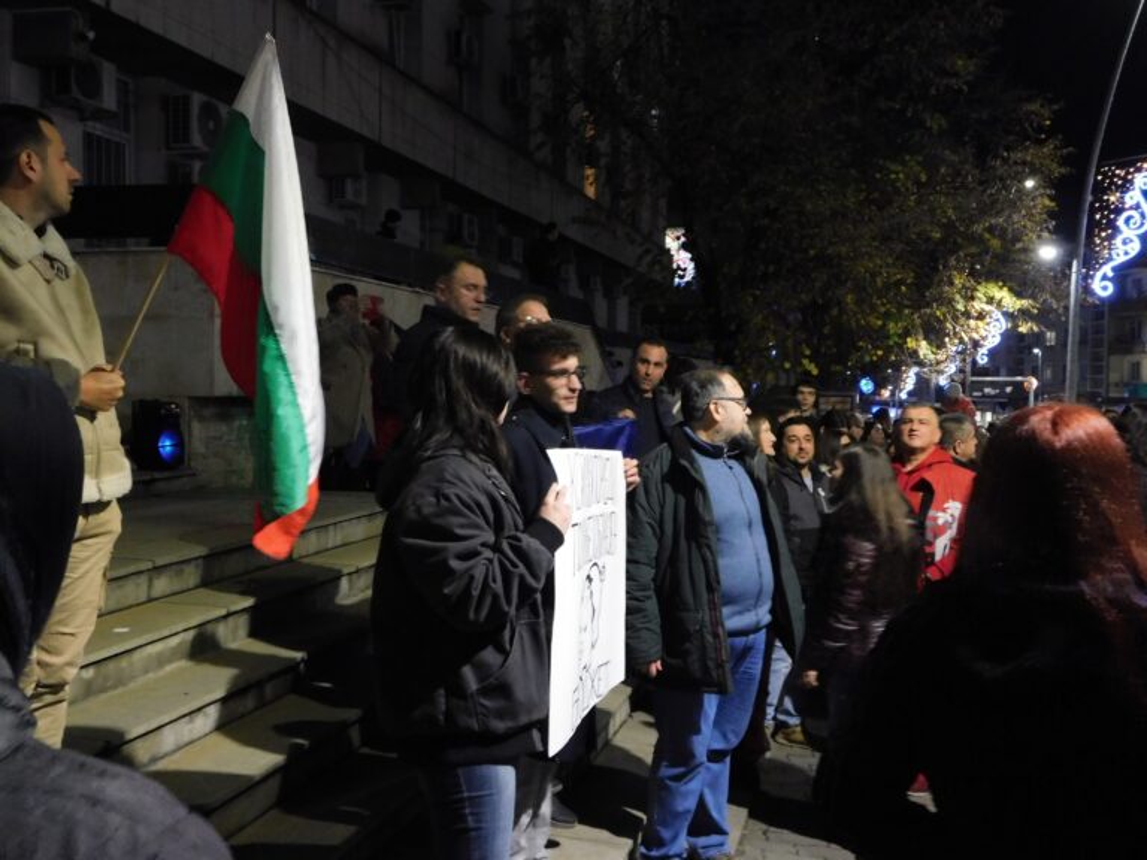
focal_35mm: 36
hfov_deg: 51.4
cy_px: 430
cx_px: 574
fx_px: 1193
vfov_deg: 39.7
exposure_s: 1/15
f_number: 3.5
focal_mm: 6.3
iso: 1000
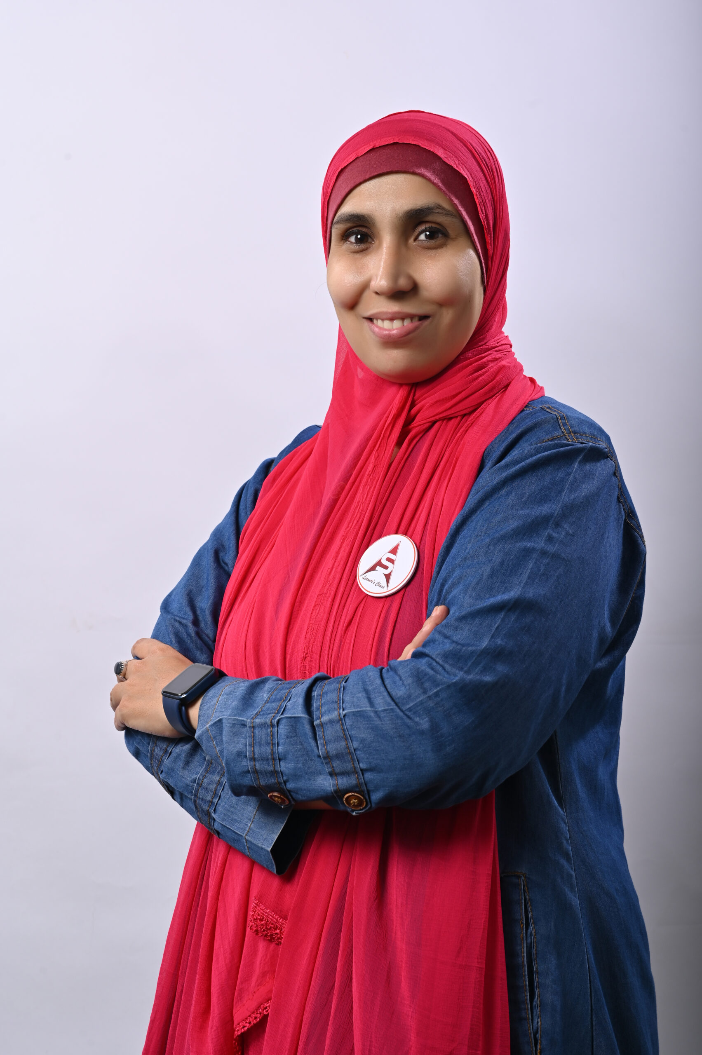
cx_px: 351
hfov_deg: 19.4
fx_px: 2050
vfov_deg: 28.9
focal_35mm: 70
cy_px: 528
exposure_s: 1/200
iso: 125
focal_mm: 70
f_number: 10
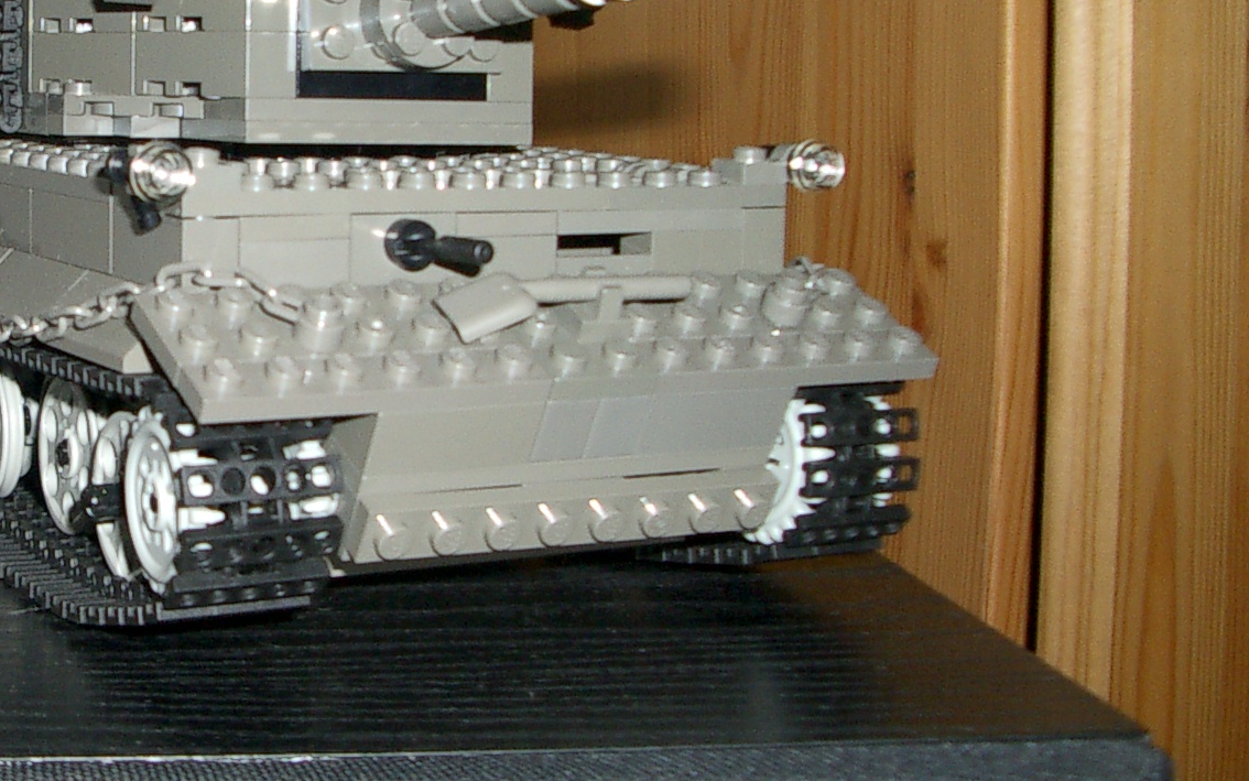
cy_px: 213
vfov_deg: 19.3
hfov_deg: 29.7
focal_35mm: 67
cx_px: 202
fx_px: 2281
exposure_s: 1/40
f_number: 2.6
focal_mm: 5.8
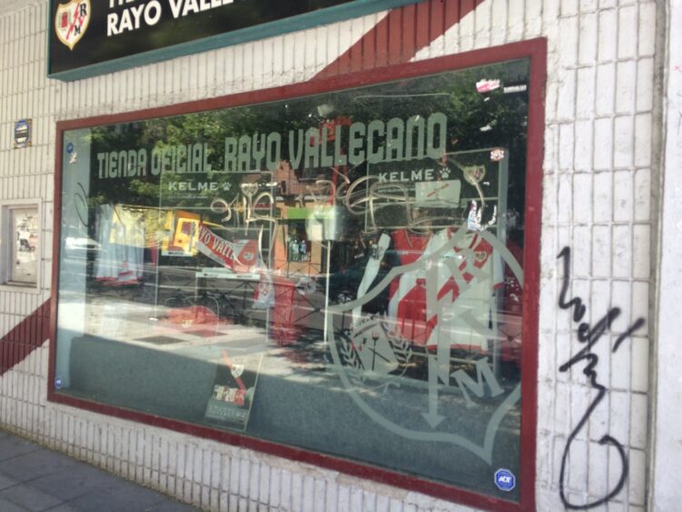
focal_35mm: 29
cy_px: 256
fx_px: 572
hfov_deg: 61.6
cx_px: 341
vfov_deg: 48.3
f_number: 2.2
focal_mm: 4.15
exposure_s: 1/135
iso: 32
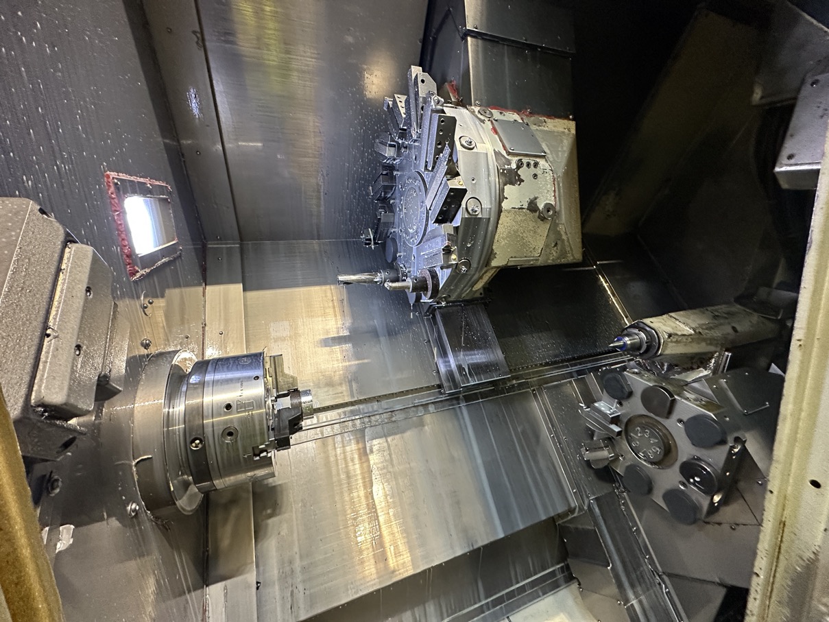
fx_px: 335
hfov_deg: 102.1
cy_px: 311
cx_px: 414
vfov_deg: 85.7
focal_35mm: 14
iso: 500
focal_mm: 2.22
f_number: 2.2
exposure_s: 1/50
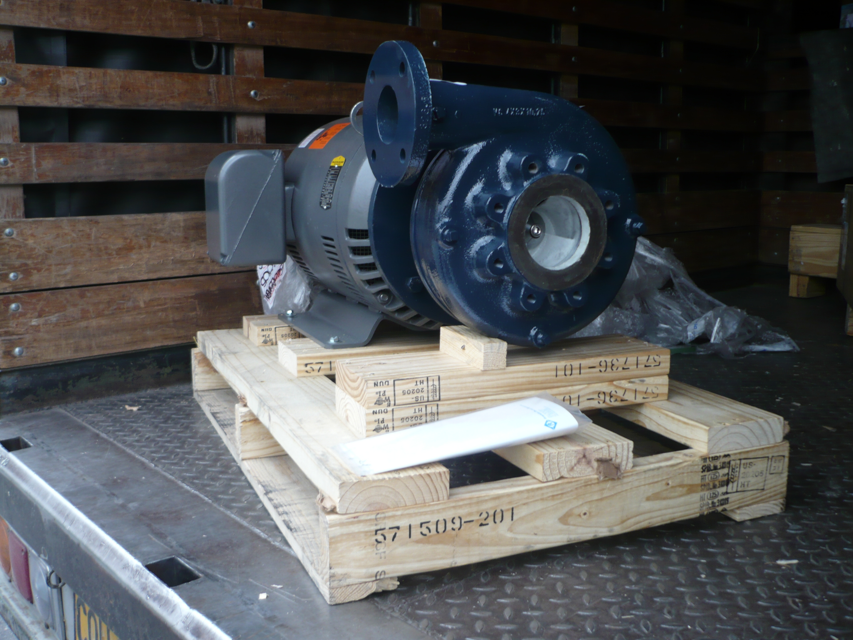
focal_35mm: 35
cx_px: 426
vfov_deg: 40.7
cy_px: 320
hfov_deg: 52.6
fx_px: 862
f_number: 2.8
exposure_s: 1/50
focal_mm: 5.8
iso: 100
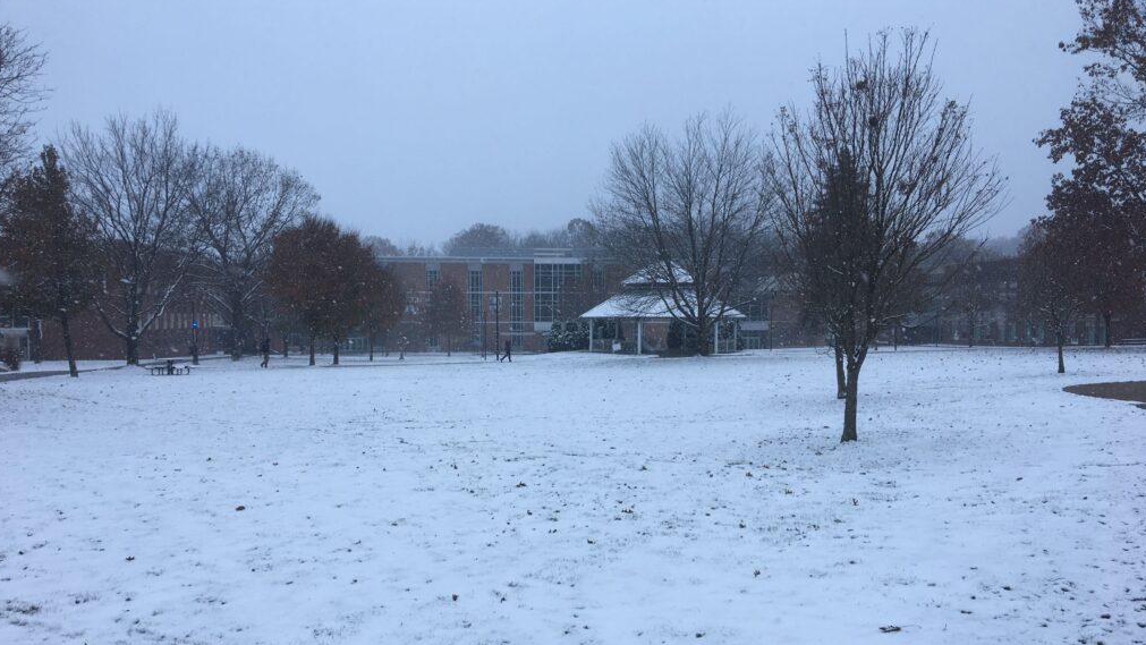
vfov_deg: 36.6
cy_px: 374
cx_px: 570
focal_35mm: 32
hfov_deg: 61.0
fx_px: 973
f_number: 2.2
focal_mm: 4.15
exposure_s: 1/218
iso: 25
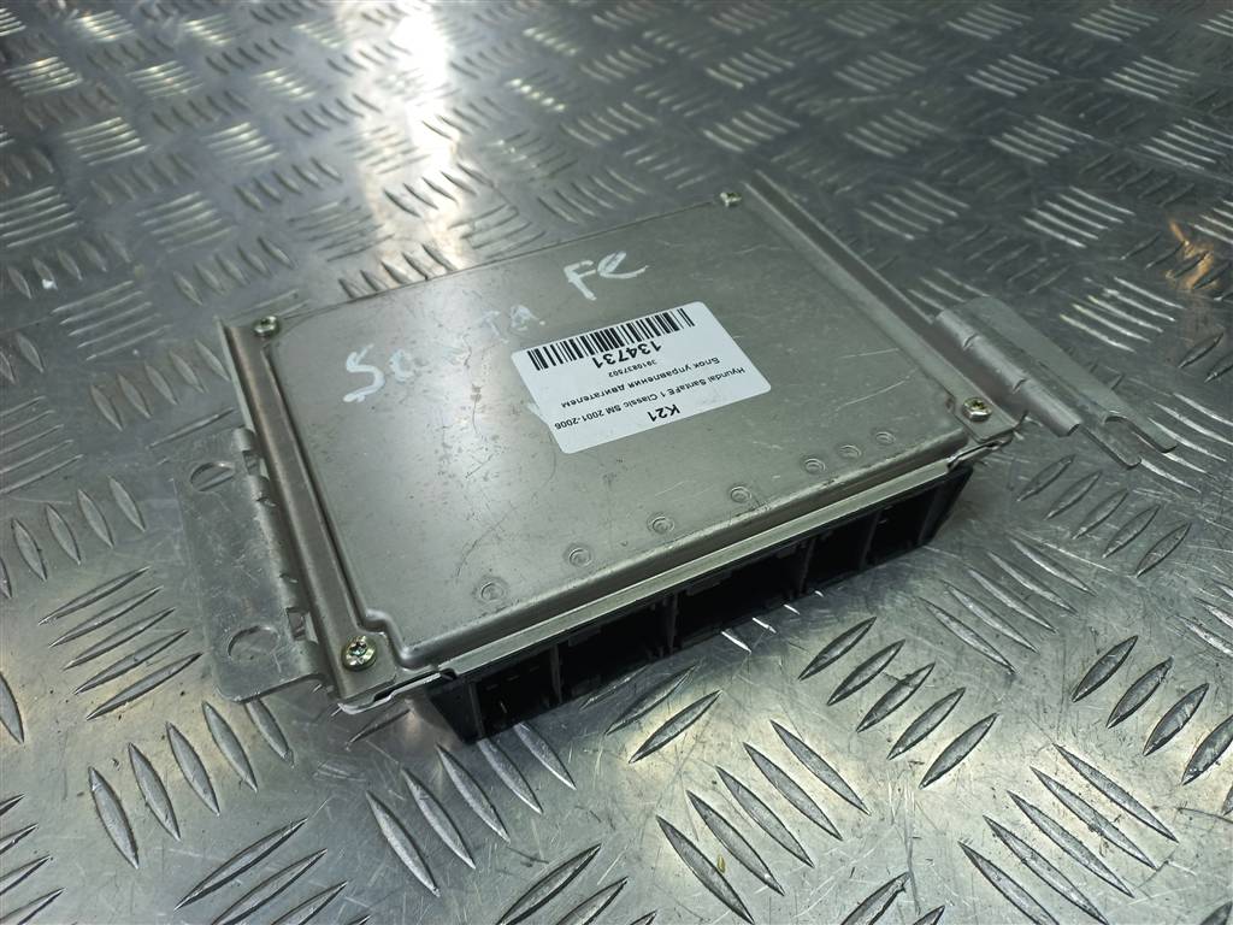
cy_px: 462
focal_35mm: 25
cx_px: 616
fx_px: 890
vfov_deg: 54.9
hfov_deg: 69.4
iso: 40
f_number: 1.8
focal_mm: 4.6
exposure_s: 1/50
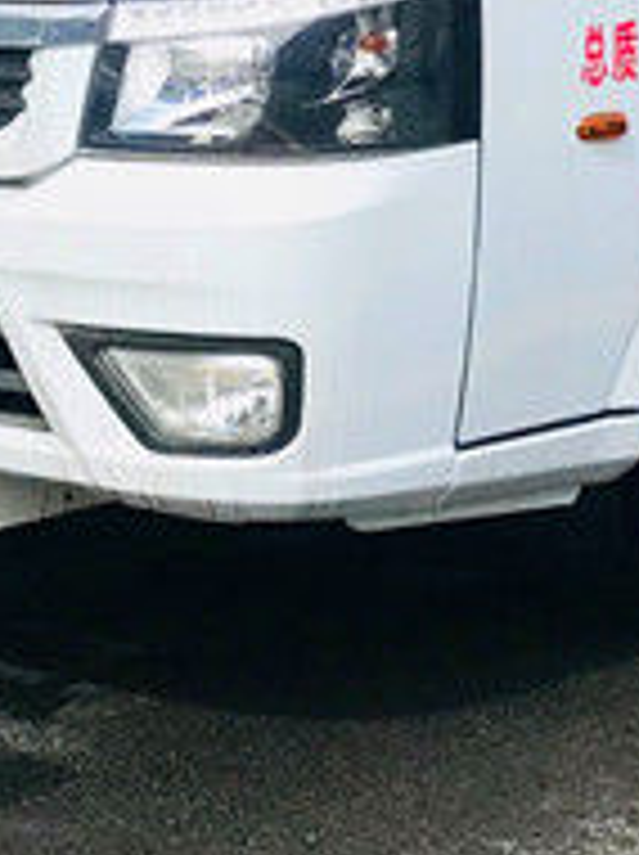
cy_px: -238
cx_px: 706
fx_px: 2911
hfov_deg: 12.3
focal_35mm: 118
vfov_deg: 15.9
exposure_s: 1/2128
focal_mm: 3.99
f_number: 1.8
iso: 20
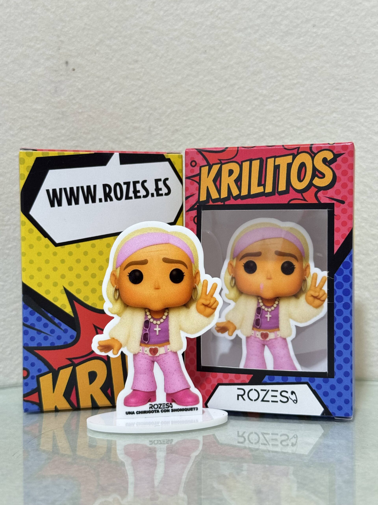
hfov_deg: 30.3
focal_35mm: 48
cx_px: 189
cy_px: 252
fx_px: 699
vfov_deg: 39.7
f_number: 1.78
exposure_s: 1/40
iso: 500
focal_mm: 6.76
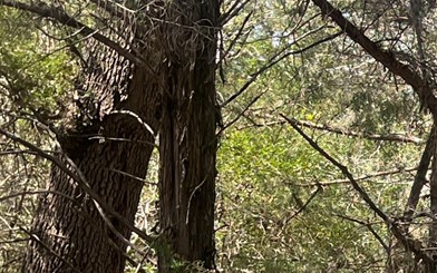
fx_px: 1715
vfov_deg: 9.0
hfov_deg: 13.4
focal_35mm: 144
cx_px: 732
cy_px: 284
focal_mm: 5.1
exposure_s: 1/487
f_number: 1.6
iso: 50
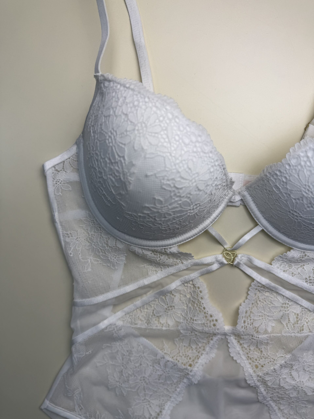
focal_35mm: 24
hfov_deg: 56.8
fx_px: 290
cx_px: 157
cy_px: 210
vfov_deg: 71.6
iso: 80
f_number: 1.78
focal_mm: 6.76
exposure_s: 1/1385
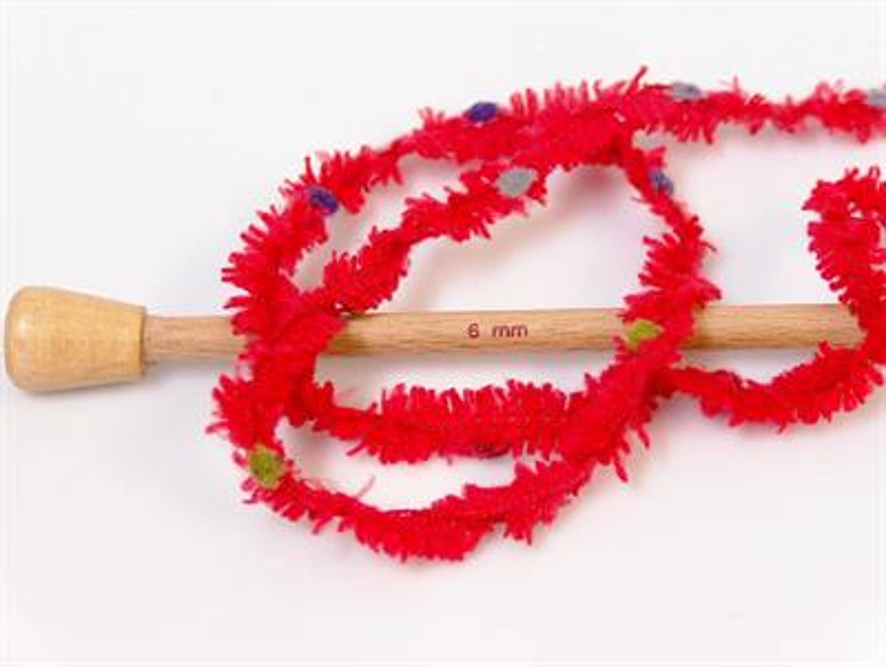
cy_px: 334
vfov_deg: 17.6
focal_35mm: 84
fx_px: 2153
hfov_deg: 23.3
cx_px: 443
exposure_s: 1/21.4
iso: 200
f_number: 2.9
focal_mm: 17.25
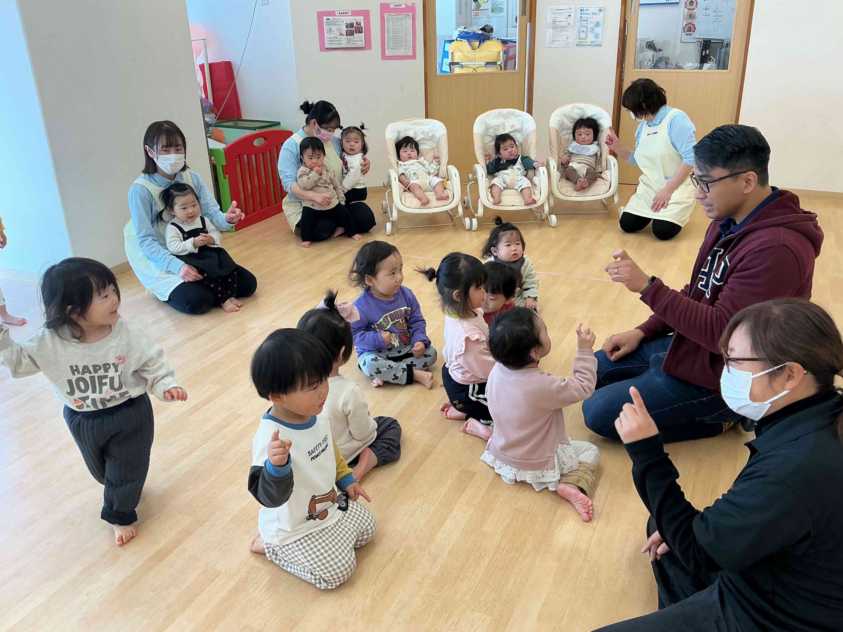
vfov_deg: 48.2
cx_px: 422
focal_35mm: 29
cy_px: 316
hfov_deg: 61.7
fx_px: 706
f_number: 1.8
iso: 40
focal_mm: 3
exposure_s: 1/120
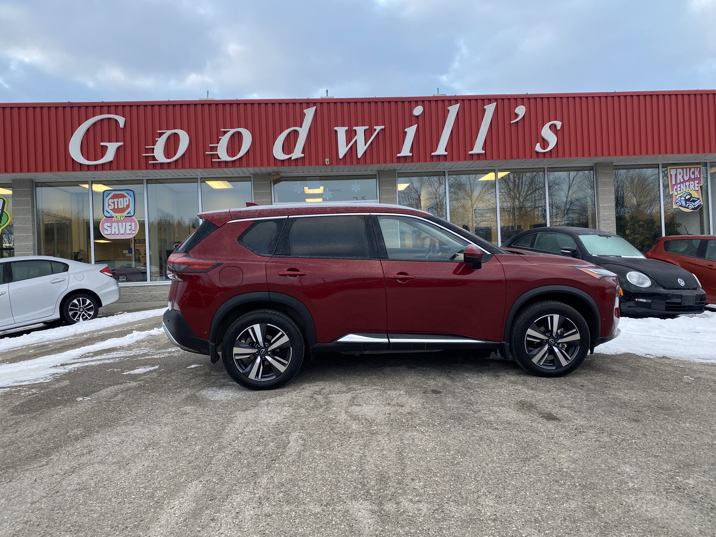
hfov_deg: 67.3
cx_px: 358
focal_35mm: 26
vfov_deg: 53.1
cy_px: 268
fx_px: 538
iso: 32
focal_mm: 4.25
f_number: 1.8
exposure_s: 1/122
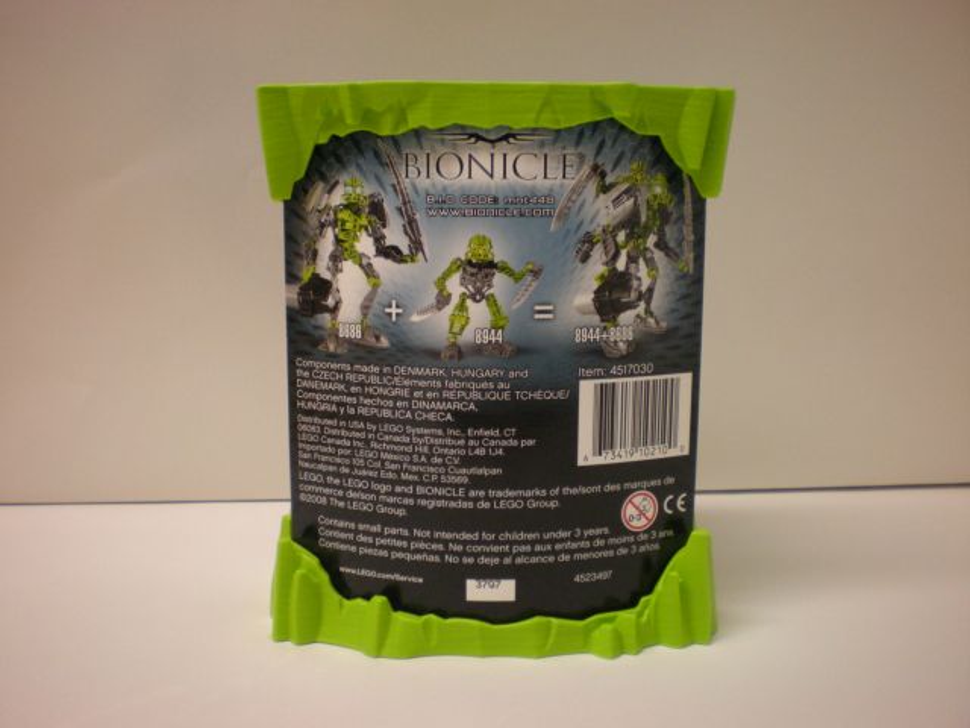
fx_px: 1065
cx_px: 485
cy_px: 364
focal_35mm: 38
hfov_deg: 49.0
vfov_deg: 37.7
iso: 200
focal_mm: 6.3
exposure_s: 1/45.8
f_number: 3.1
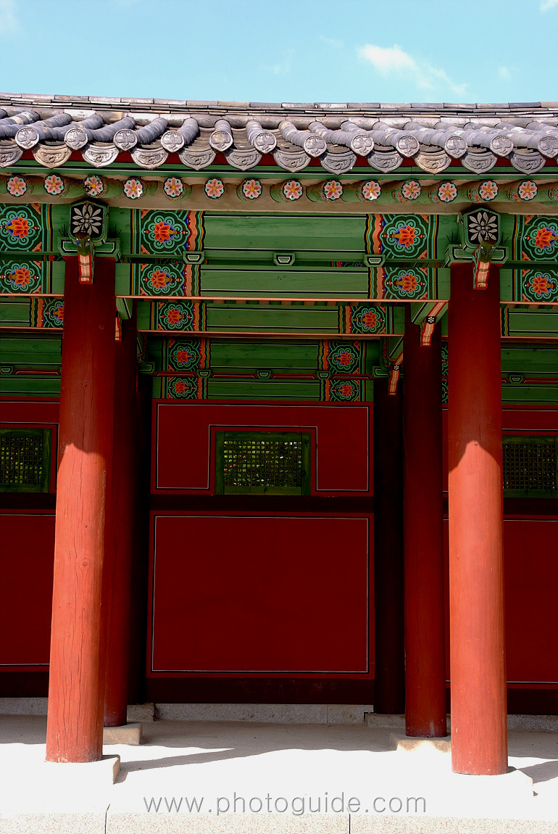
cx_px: 279
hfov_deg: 25.1
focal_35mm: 54
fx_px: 1252
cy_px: 417
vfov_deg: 36.8
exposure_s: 1/160
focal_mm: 36
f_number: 6.3
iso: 125
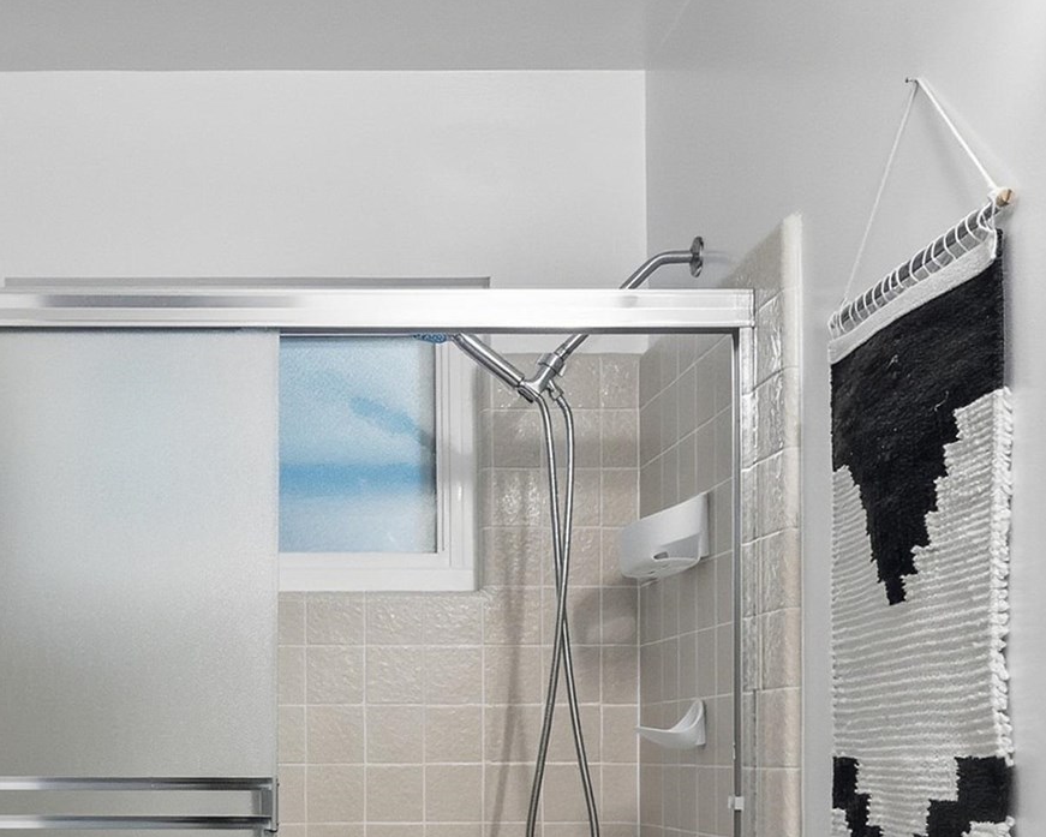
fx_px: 1641
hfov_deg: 34.6
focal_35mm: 53
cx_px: 267
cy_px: 746
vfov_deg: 27.6
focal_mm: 16
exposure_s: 1/80
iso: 400
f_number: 10
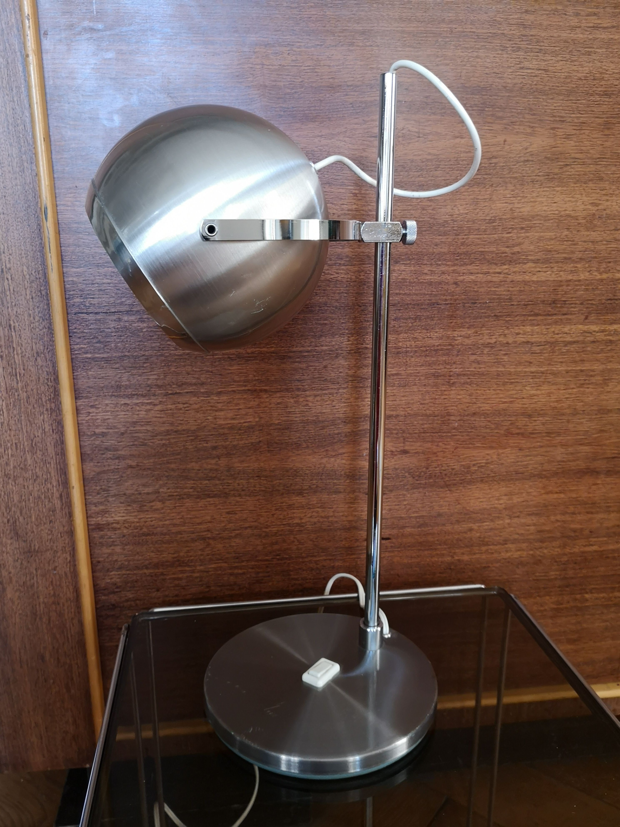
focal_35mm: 27
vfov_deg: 65.3
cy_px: 414
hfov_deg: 51.4
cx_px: 310
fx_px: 645
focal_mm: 3.95
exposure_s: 1/50
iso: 200
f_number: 1.8
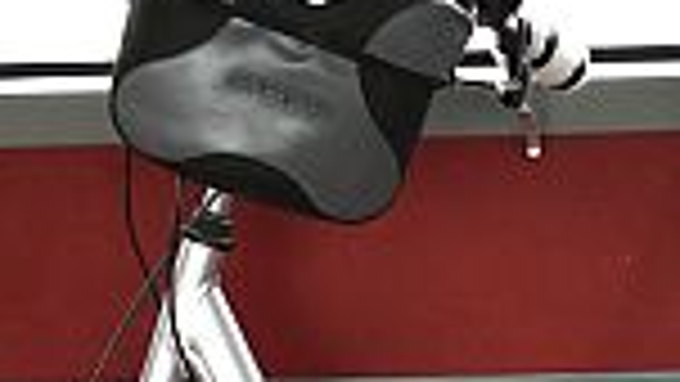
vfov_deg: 11.0
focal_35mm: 106
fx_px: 1912
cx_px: 635
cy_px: 564
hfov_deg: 19.7
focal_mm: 3.99
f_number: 1.8
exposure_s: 1/15
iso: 50
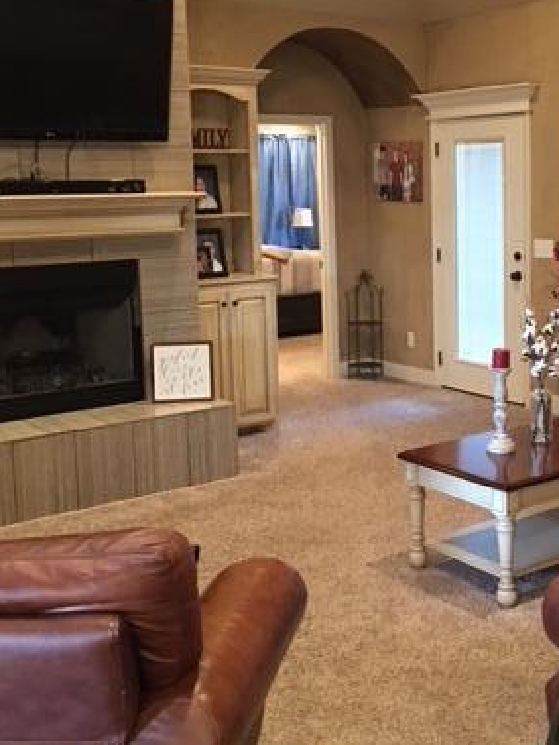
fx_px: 1056
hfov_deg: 29.4
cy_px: 332
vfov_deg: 38.9
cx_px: 392
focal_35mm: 49
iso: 64
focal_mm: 4.15
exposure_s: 1/4
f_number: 2.2
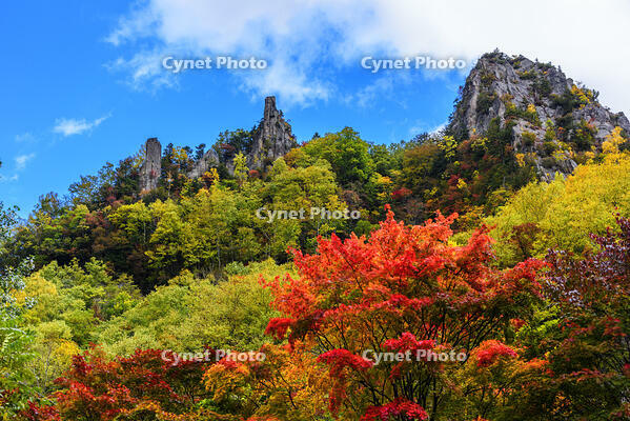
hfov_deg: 39.6
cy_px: 210
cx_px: 315
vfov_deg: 27.0
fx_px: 875
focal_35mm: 50
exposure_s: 1/8
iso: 64
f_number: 11
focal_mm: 50
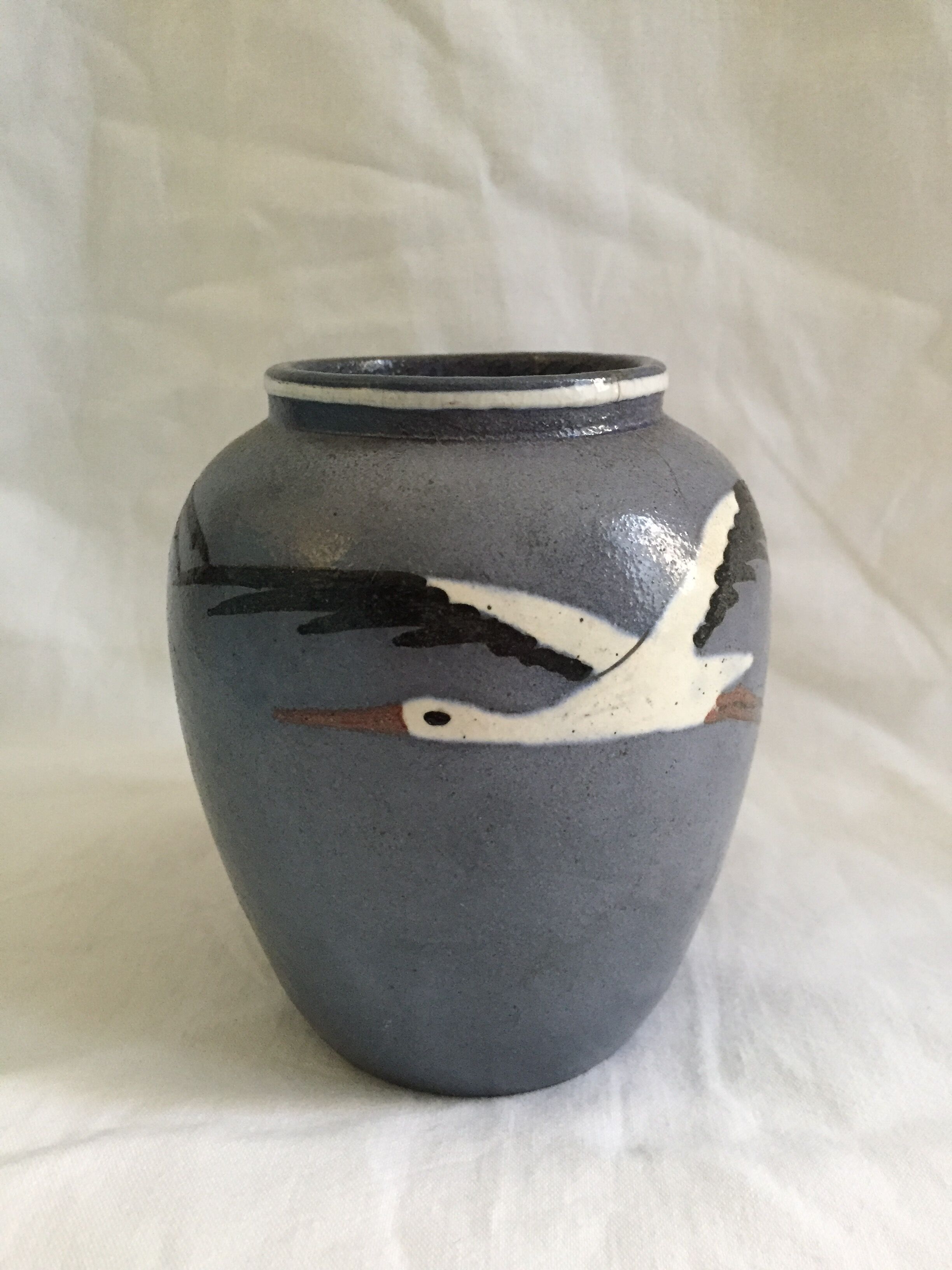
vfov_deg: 61.7
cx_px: 476
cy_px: 635
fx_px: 1063
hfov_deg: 48.2
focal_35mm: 29
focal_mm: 4.15
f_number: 2.2
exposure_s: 1/17
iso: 250
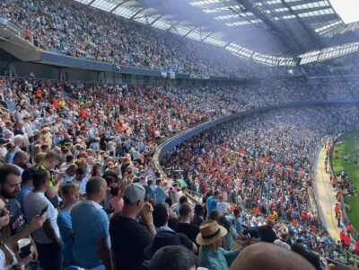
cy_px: 135
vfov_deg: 53.1
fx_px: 270
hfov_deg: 67.3
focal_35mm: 26
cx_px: 180
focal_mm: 4.2
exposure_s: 1/373
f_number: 1.6
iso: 32
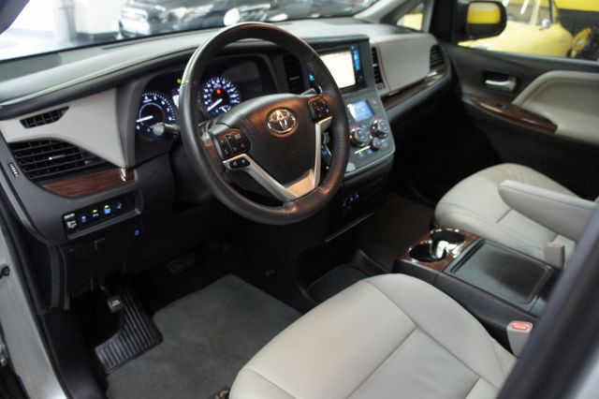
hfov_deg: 67.4
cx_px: 300
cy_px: 200
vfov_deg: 47.9
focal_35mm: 27
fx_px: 449
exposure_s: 1/40
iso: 1600
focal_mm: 18
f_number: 3.5
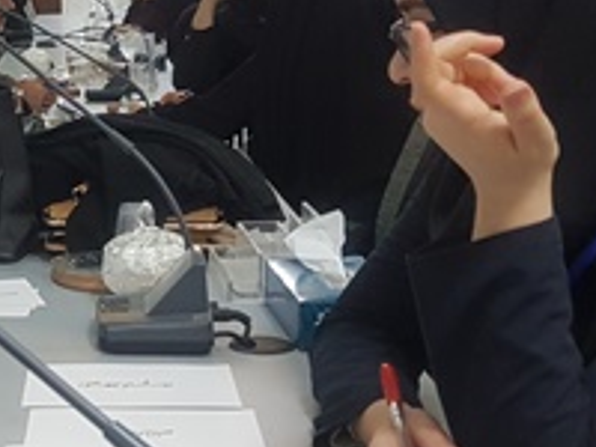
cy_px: 268
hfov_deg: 22.5
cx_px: -30
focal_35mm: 83
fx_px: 1429
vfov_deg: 17.8
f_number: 1.7
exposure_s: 1/50
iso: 125
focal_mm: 4.2
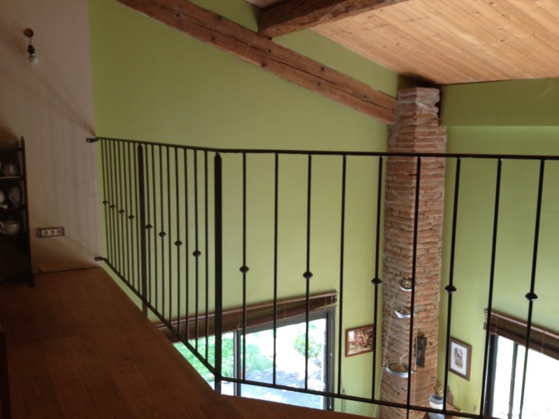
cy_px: 210
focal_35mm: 35
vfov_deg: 40.7
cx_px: 280
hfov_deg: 52.6
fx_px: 565
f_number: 2.4
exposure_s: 1/40
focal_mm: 4.28
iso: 50
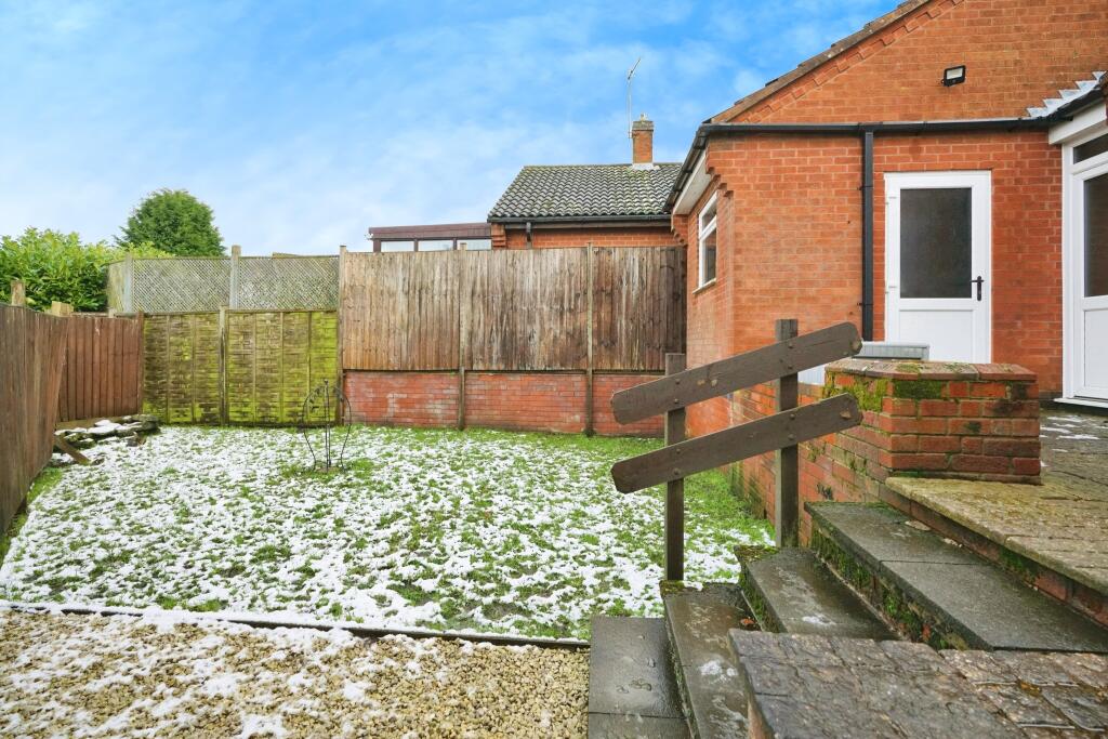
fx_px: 492
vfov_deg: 73.8
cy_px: 370
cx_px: 554
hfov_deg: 96.7
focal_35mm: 16
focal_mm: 16
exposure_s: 1/1000
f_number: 6.3
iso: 2000
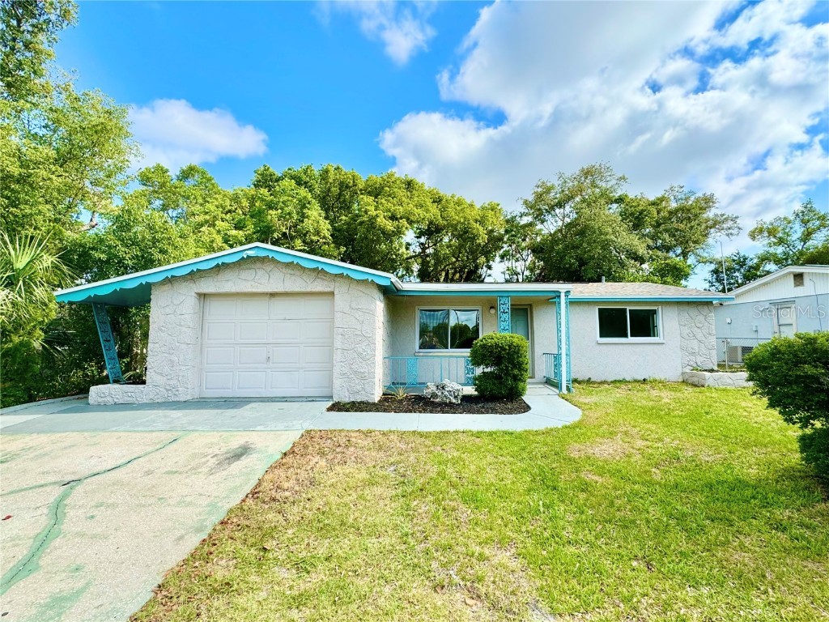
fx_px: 335
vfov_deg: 85.7
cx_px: 414
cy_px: 311
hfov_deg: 102.1
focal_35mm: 14
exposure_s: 1/1094
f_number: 2.2
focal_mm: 2.22
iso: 40
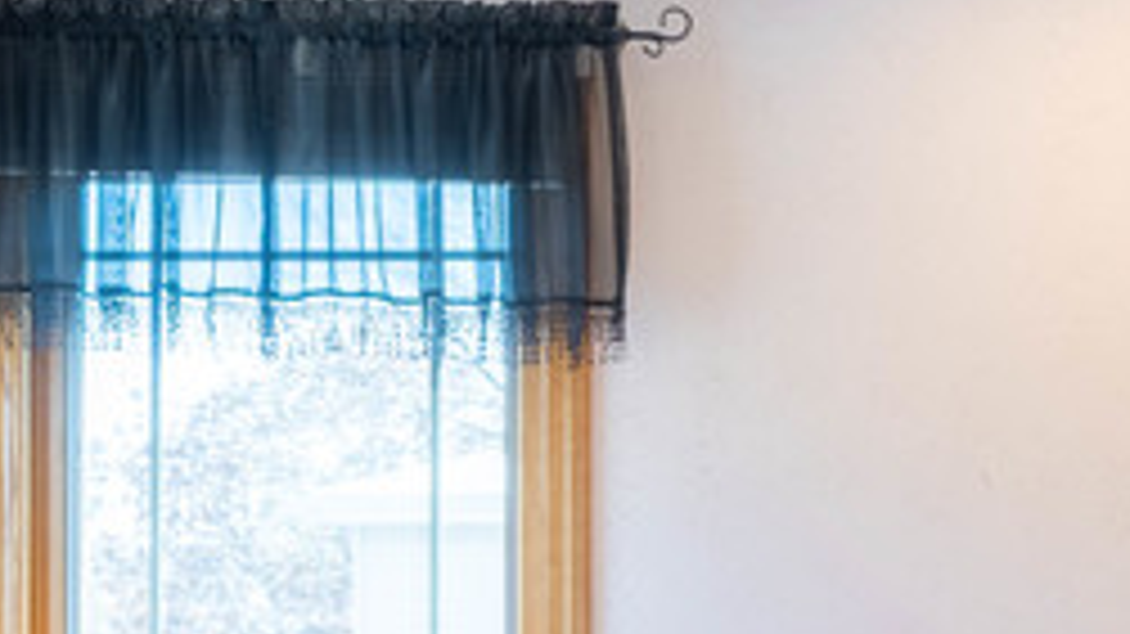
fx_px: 3445
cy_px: 508
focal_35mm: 115
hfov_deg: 18.6
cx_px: 621
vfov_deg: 10.5
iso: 160
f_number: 13
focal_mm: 17
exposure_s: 1/10
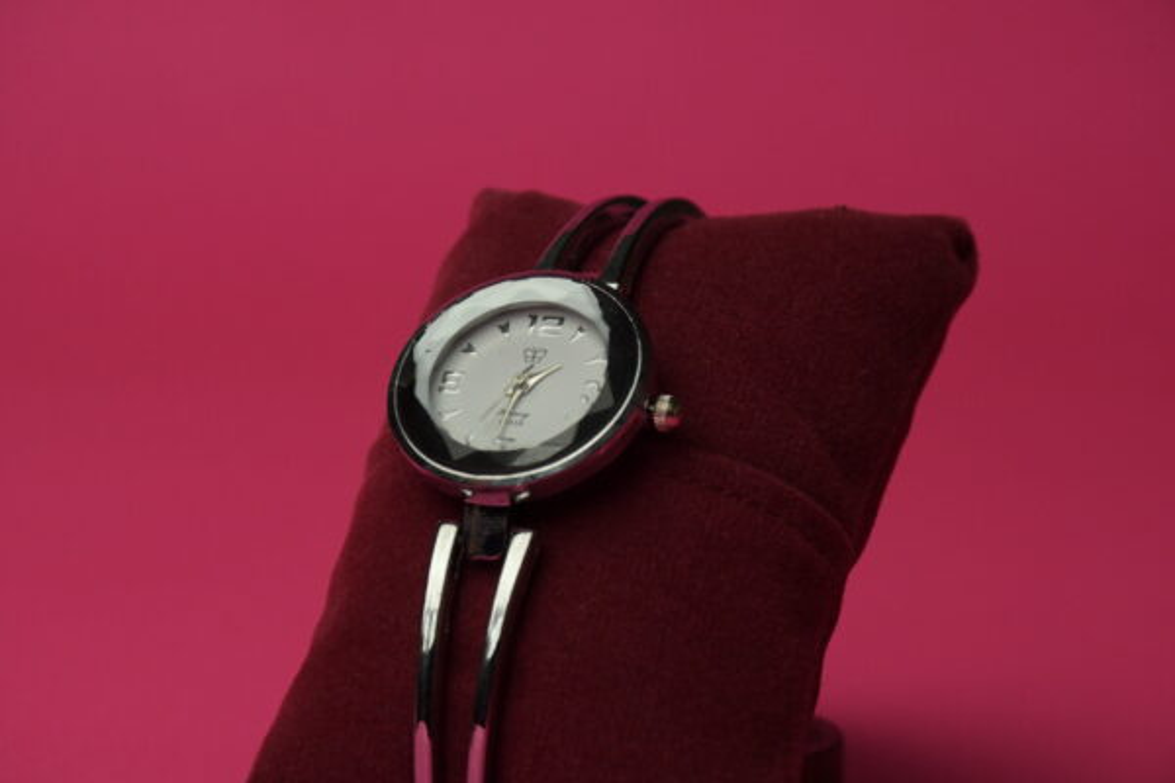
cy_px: 392
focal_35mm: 210
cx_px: 588
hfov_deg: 9.8
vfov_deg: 6.5
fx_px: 6854
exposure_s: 1/500
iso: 2500
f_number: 11
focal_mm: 140
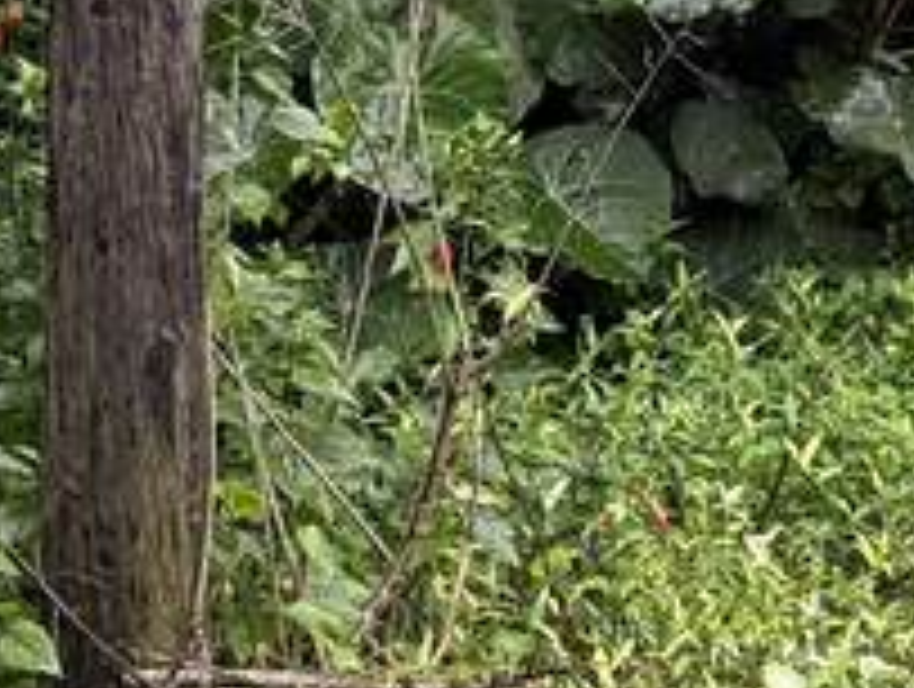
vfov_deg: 8.7
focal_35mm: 151
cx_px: 455
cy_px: -1124
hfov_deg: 13.1
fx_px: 3994
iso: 100
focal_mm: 6.76
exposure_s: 1/617
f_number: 1.78
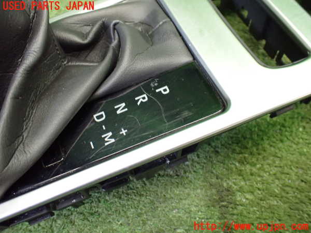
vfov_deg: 46.8
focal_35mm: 30
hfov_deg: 60.0
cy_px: 116
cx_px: 156
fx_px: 270
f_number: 2.3
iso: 800
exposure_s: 1/60
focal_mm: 5.4
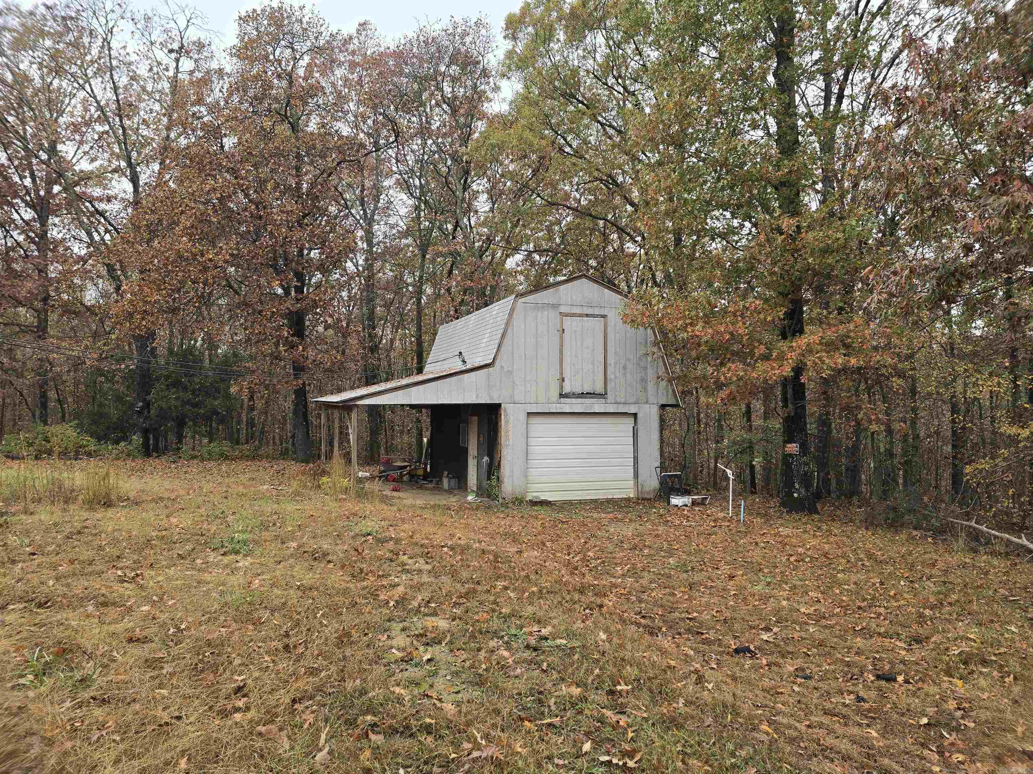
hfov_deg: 73.9
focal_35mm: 23
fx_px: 686
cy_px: 387
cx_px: 516
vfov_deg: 58.9
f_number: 1.7
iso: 16
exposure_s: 1/180
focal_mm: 6.3
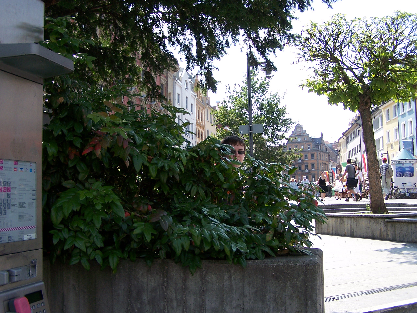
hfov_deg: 49.0
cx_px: 208
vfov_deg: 37.7
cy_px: 156
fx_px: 458
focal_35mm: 38
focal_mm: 6.3
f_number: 2.8
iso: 80
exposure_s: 1/500
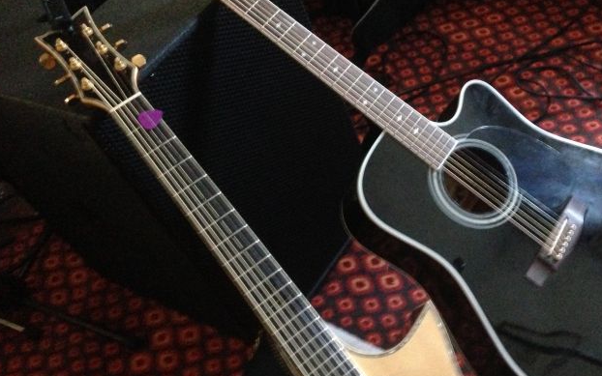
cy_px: 193
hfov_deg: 44.0
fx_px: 738
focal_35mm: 45
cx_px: 374
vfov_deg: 28.6
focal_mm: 4.12
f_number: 2.4
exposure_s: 1/15
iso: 800
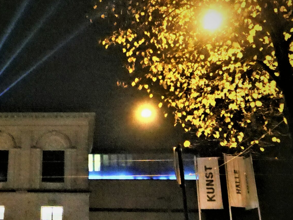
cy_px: 119
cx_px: 59
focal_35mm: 43
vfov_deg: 33.6
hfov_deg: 41.9
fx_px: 364
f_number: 2.8
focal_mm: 12
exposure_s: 1/80
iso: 25600
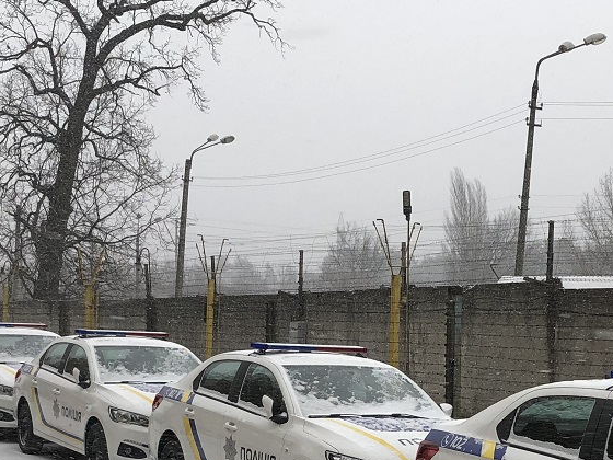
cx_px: 379
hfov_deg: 25.9
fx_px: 1328
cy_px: 450
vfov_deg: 19.1
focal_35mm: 75
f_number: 1.8
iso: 20
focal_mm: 4
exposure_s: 1/276
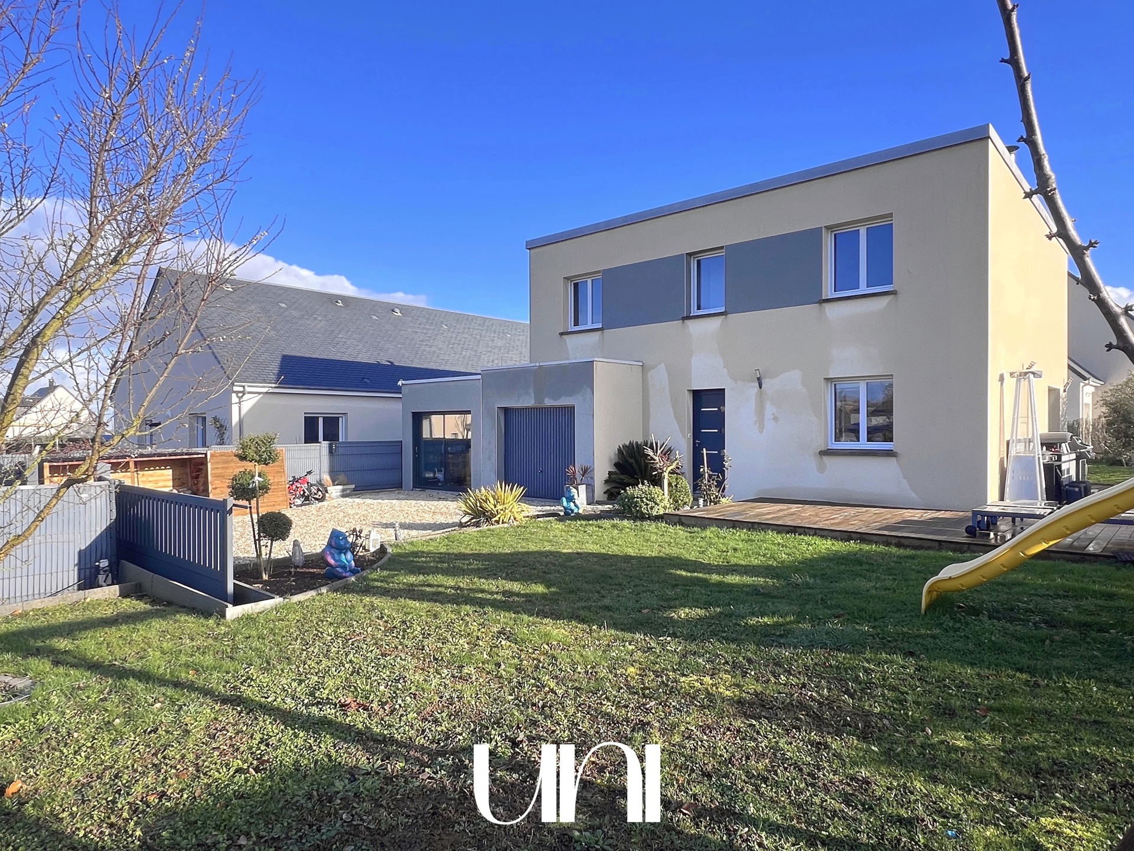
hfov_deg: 79.0
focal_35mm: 21
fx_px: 688
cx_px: 567
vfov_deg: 63.4
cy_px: 426
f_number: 1.8
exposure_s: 1/605
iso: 32
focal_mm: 1.57
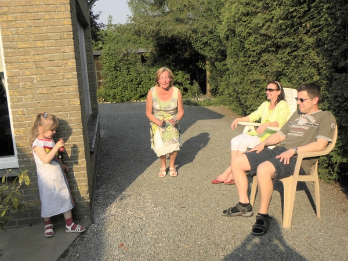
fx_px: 412
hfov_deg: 45.8
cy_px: 130
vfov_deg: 35.1
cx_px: 174
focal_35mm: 41
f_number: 3.2
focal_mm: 7.3
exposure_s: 1/640
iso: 64
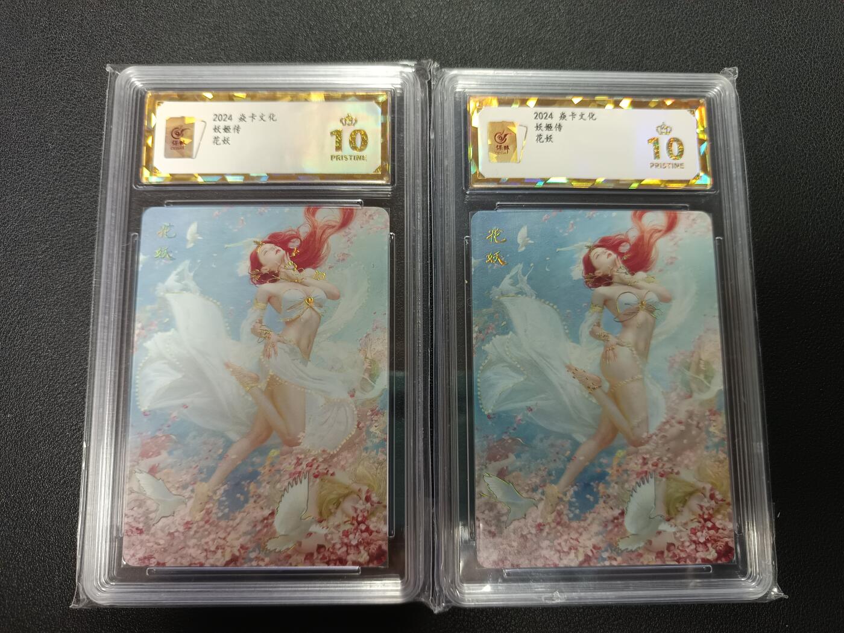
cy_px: 316
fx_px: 585
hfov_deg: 71.6
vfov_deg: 56.8
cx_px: 422
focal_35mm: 24
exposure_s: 1/50
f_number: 1.7
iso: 884
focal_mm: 5.31
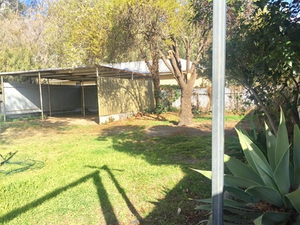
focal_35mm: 29
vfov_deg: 48.2
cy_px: 112
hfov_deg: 61.7
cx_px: 150
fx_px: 251
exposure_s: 1/898
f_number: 2.2
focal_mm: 4.15
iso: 32
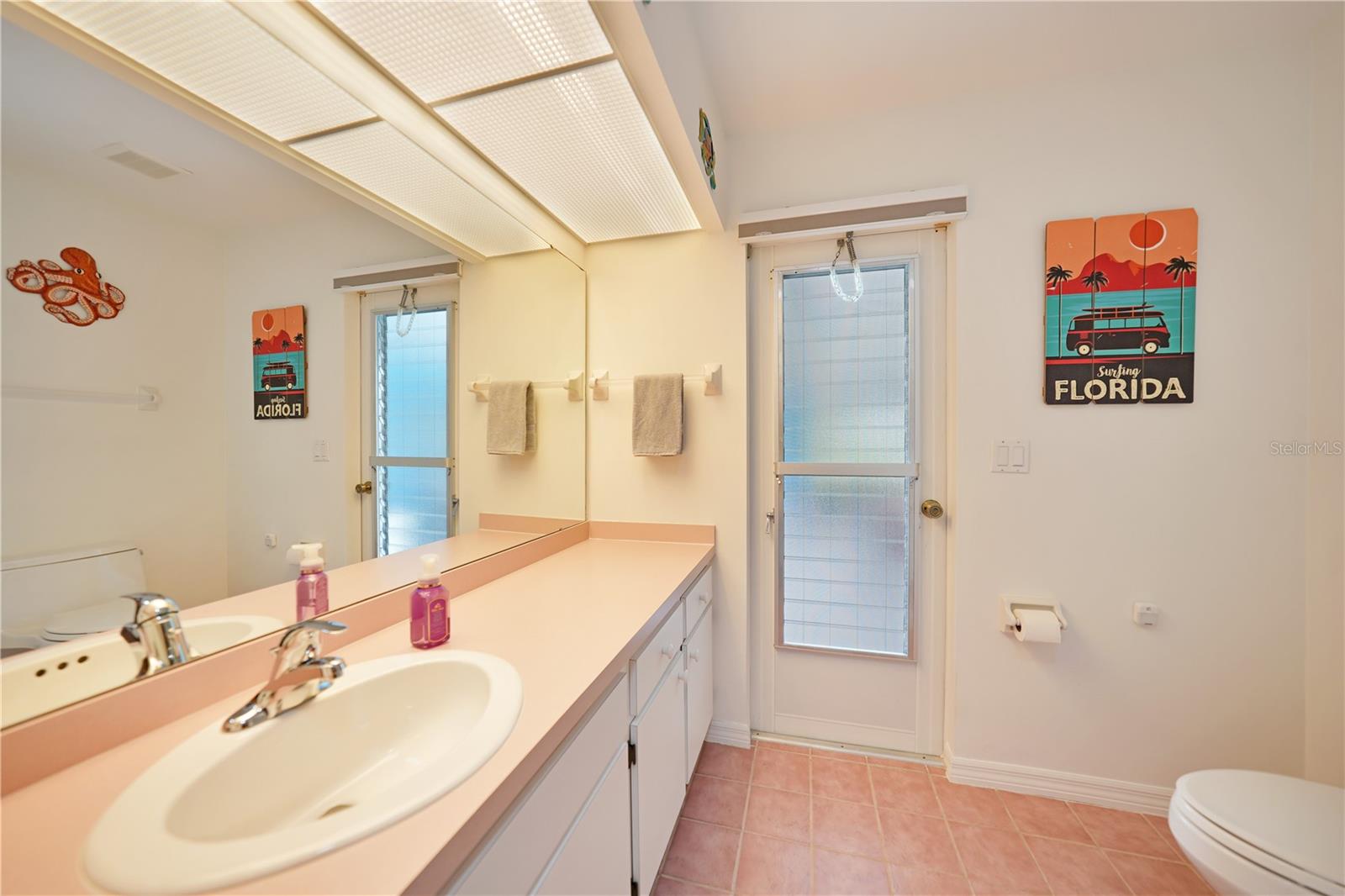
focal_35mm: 12
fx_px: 448
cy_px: 448
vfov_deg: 90.0
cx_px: 672
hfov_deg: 112.6
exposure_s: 1/30
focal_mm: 12
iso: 100
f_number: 2.8
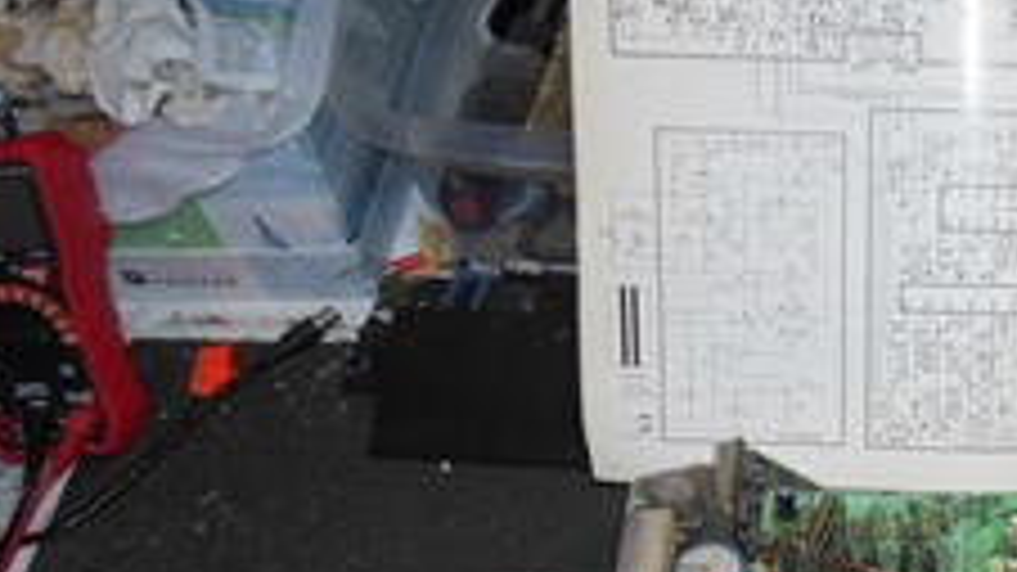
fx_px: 1456
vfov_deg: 21.5
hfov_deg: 35.2
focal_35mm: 54
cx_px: 994
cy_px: 563
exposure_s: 1/30
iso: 125
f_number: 3.2
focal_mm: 4.5
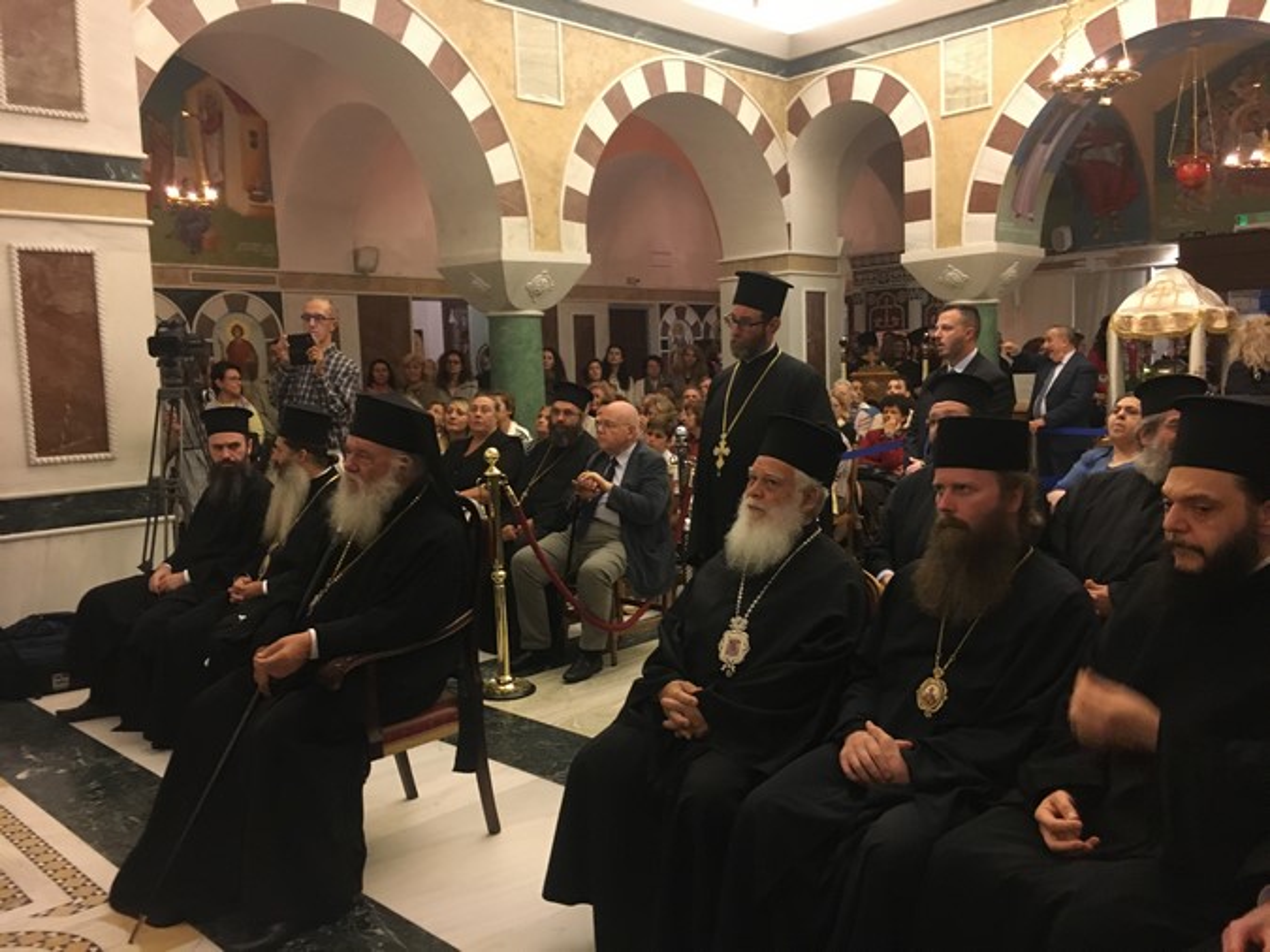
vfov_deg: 48.2
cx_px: 635
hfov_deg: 61.7
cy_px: 476
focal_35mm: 29
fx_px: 1064
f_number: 2.2
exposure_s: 1/17
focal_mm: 4.15
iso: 200
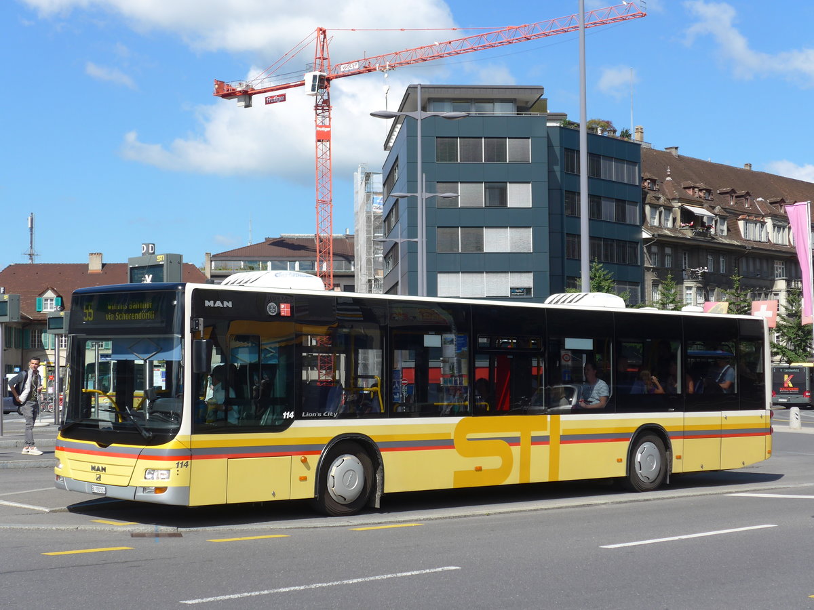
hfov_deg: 31.2
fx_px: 1458
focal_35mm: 62
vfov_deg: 23.7
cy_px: 305
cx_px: 407
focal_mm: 12.7
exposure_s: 1/800
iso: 80
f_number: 3.7
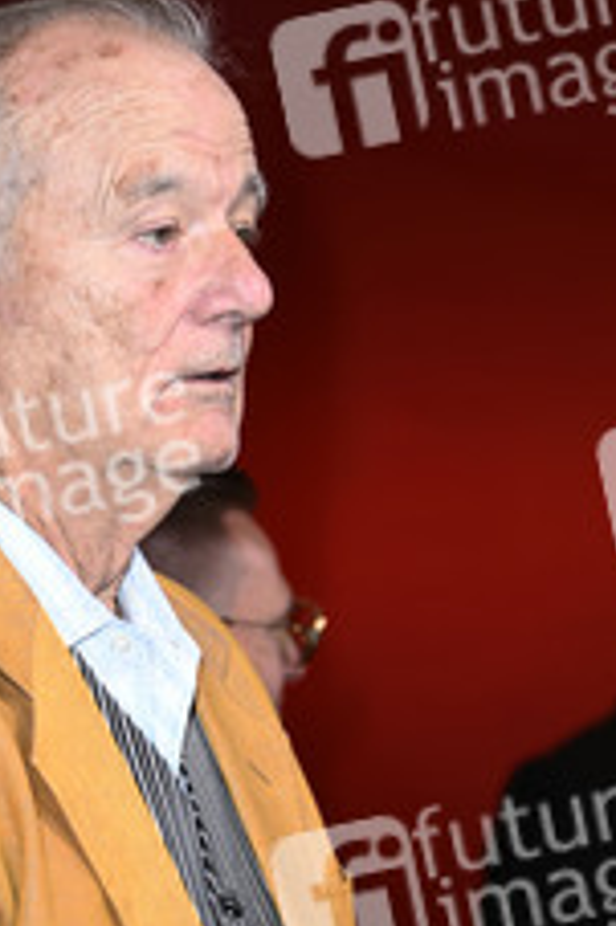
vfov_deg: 11.9
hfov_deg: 7.9
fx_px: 4447
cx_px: 110
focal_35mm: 173
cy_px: 673
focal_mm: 98
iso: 800
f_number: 5.3
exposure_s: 1/250
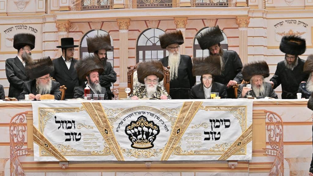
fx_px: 1129
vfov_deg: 8.9
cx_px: 156
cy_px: 72
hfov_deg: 15.8
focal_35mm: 136
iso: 250
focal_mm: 86
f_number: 2.8
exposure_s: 1/400
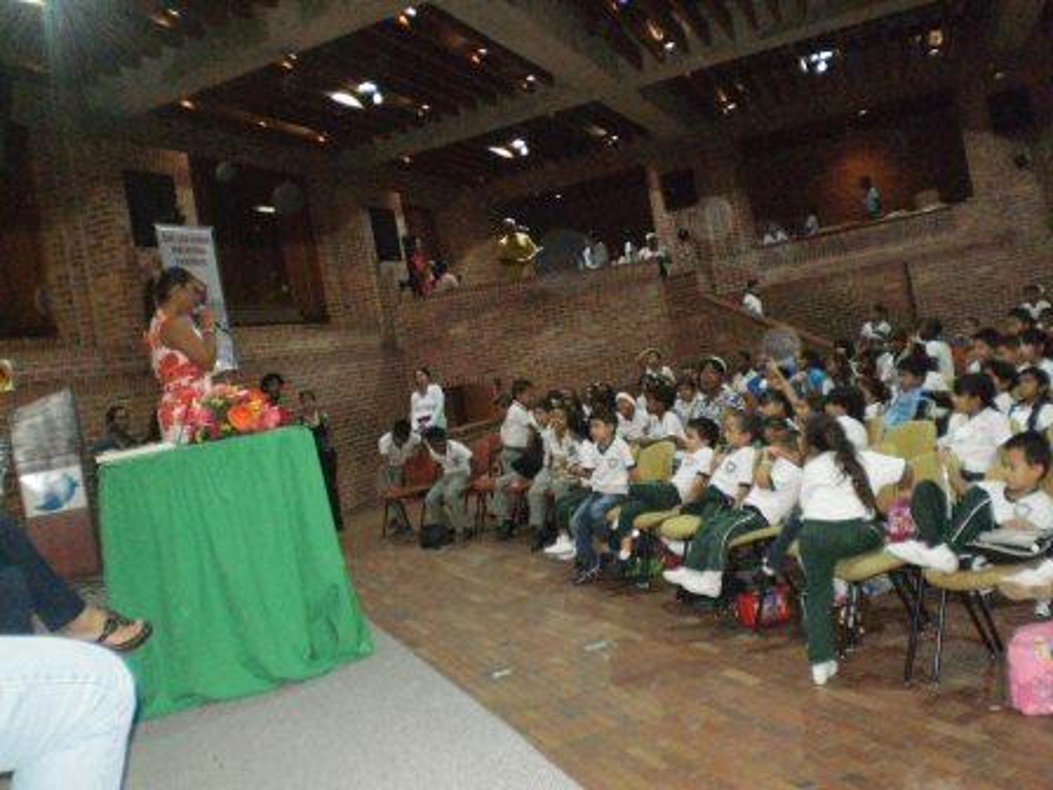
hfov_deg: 51.4
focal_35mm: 36
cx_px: 526
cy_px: 395
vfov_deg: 39.7
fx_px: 1095
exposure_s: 1/30
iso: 800
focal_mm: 6.3
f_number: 3.1
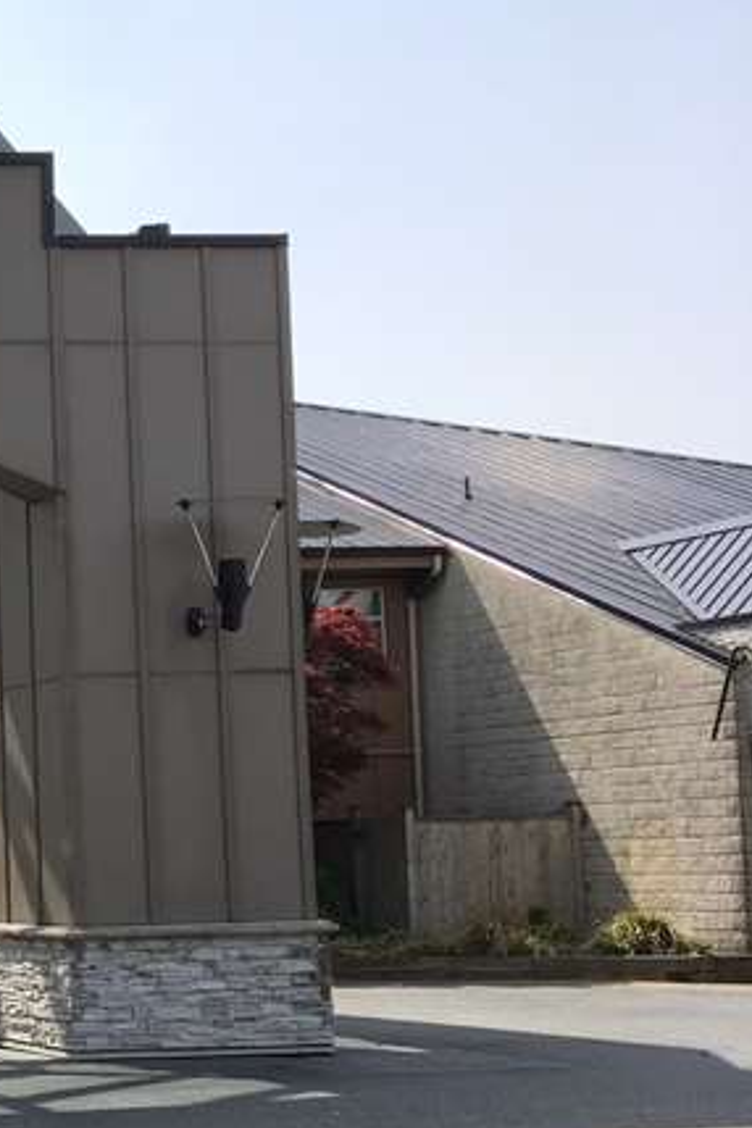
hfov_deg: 16.1
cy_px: 776
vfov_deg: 27.9
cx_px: -586
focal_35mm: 72
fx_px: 2256
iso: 25
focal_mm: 4.15
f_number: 2.2
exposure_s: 1/1202
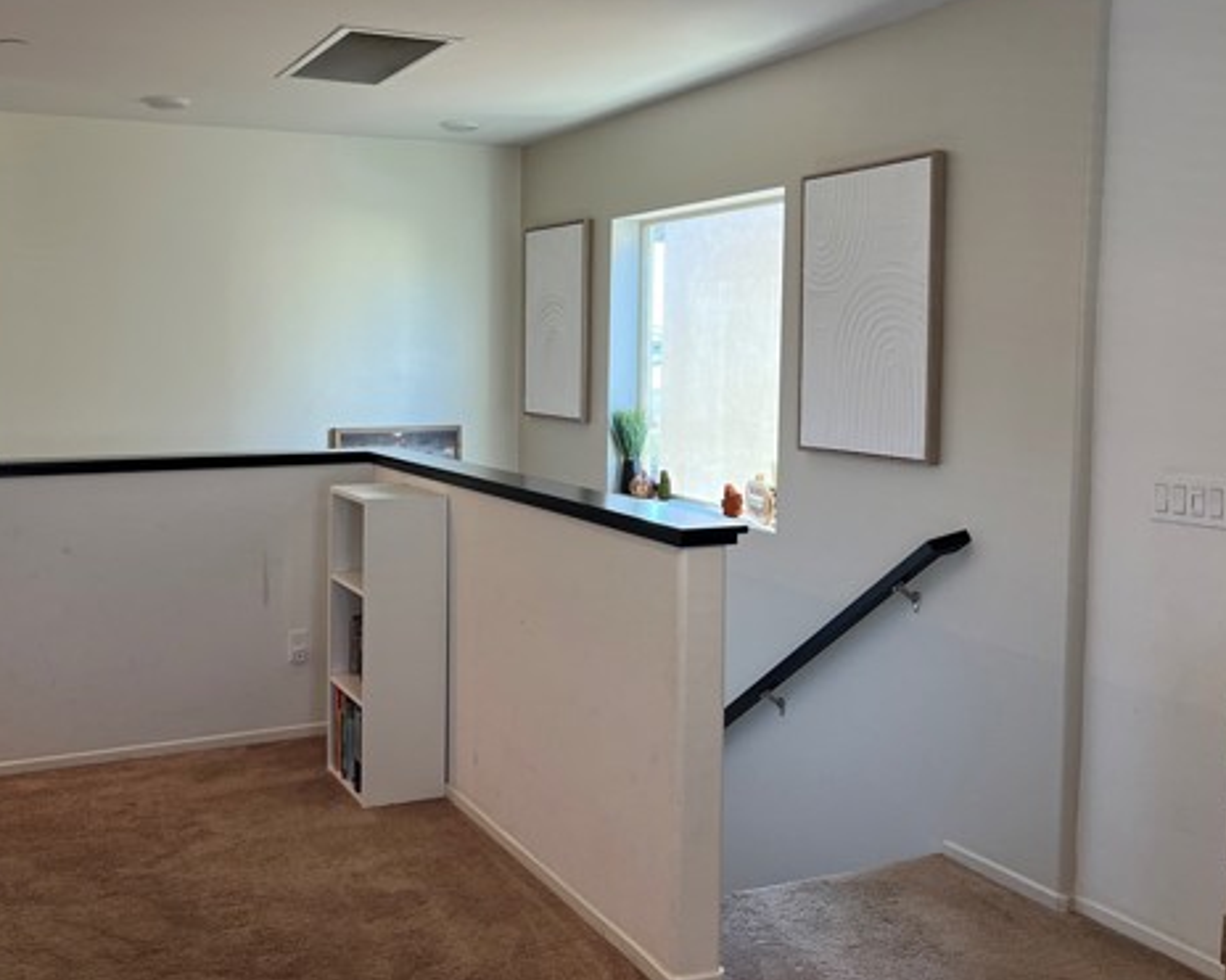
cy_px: 431
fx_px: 1270
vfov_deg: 42.1
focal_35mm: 35
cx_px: 478
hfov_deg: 51.1
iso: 100
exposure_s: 1/120
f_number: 1.5
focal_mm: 5.7
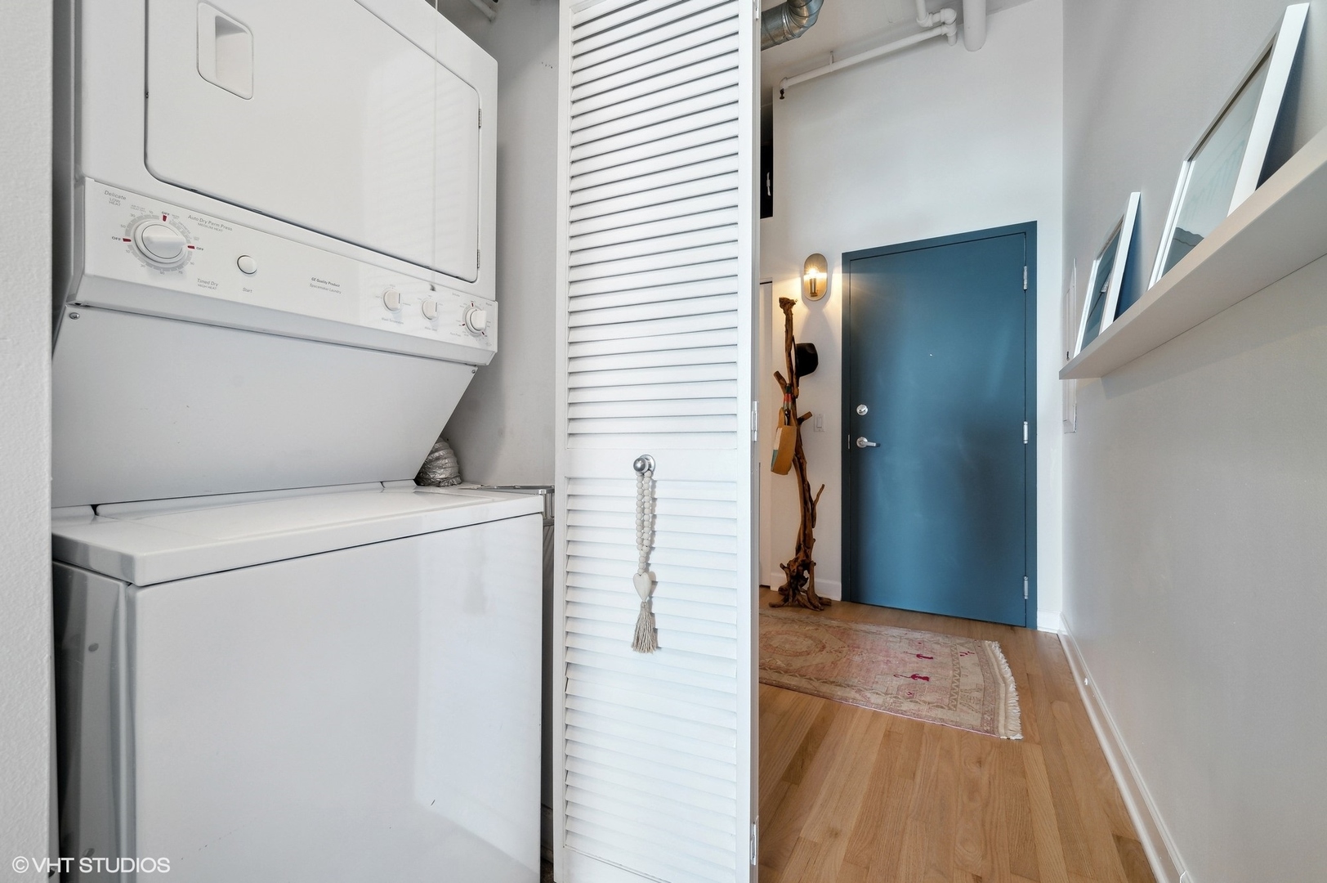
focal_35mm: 14
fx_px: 516
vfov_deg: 81.1
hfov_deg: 104.3
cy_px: 442
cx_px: 664
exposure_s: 1/3.33
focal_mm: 14
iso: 400
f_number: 8
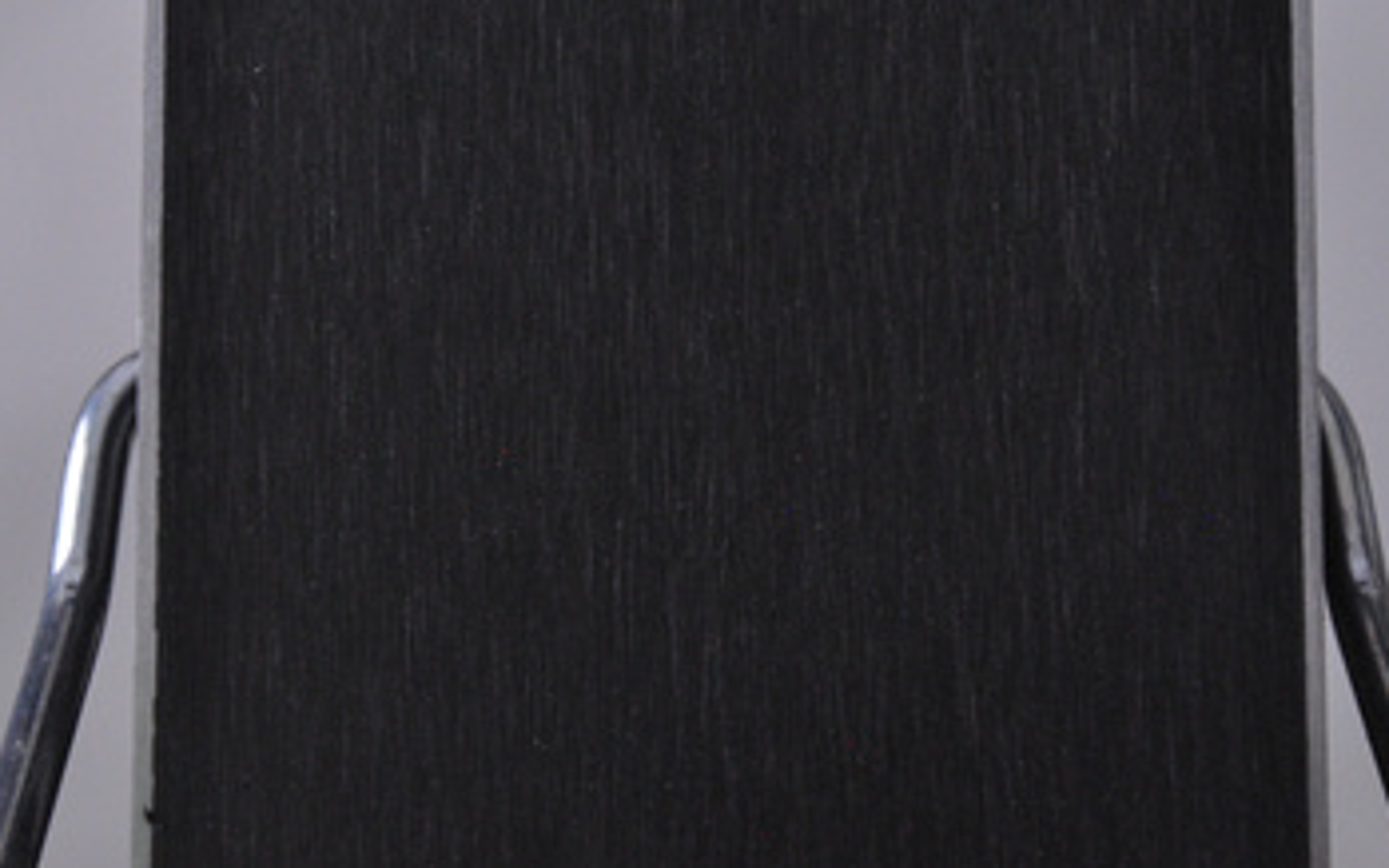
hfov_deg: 10.1
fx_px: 7822
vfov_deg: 6.3
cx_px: 720
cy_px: 305
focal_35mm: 207
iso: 3200
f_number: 9.5
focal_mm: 105
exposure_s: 1/125
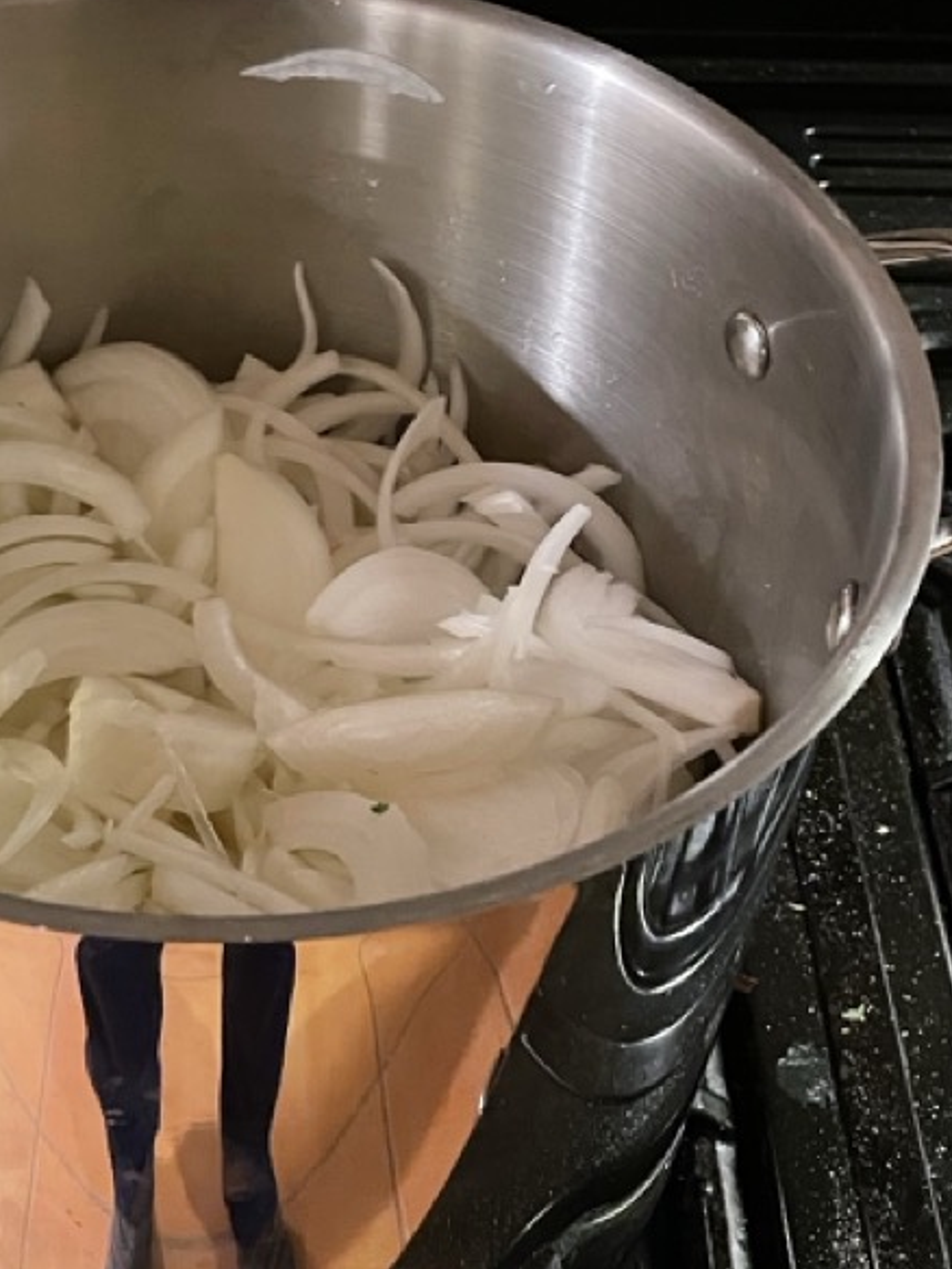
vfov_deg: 33.8
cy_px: 576
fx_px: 2090
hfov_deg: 25.3
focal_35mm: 57
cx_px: 204
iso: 800
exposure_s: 1/25
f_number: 1.6
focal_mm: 4.2
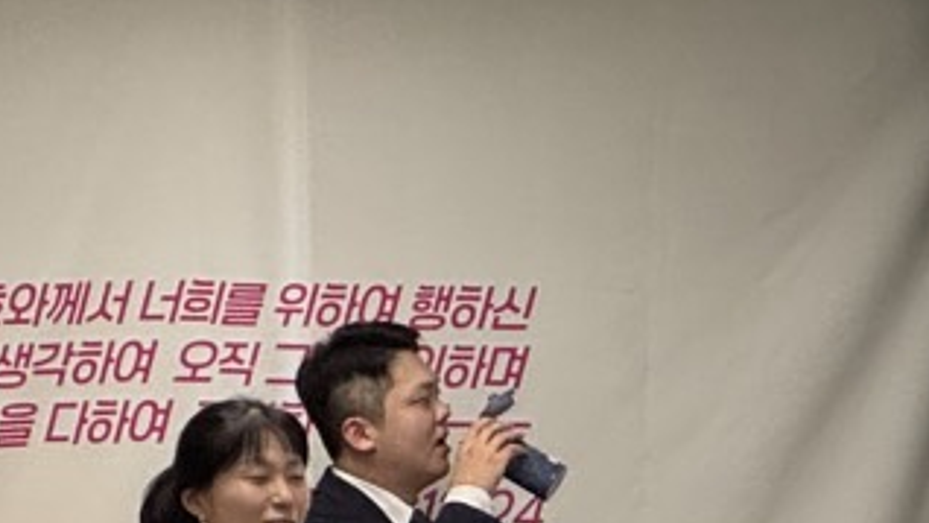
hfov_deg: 6.3
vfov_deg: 3.6
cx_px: 1148
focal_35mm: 338
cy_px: 768
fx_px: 8327
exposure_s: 1/120
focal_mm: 9
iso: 200
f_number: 2.8
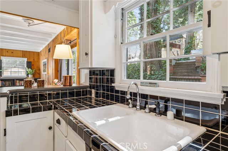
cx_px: 114
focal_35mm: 20
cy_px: 76
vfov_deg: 61.9
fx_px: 127
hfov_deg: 84.0
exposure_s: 1.3
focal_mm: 20
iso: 100
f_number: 13
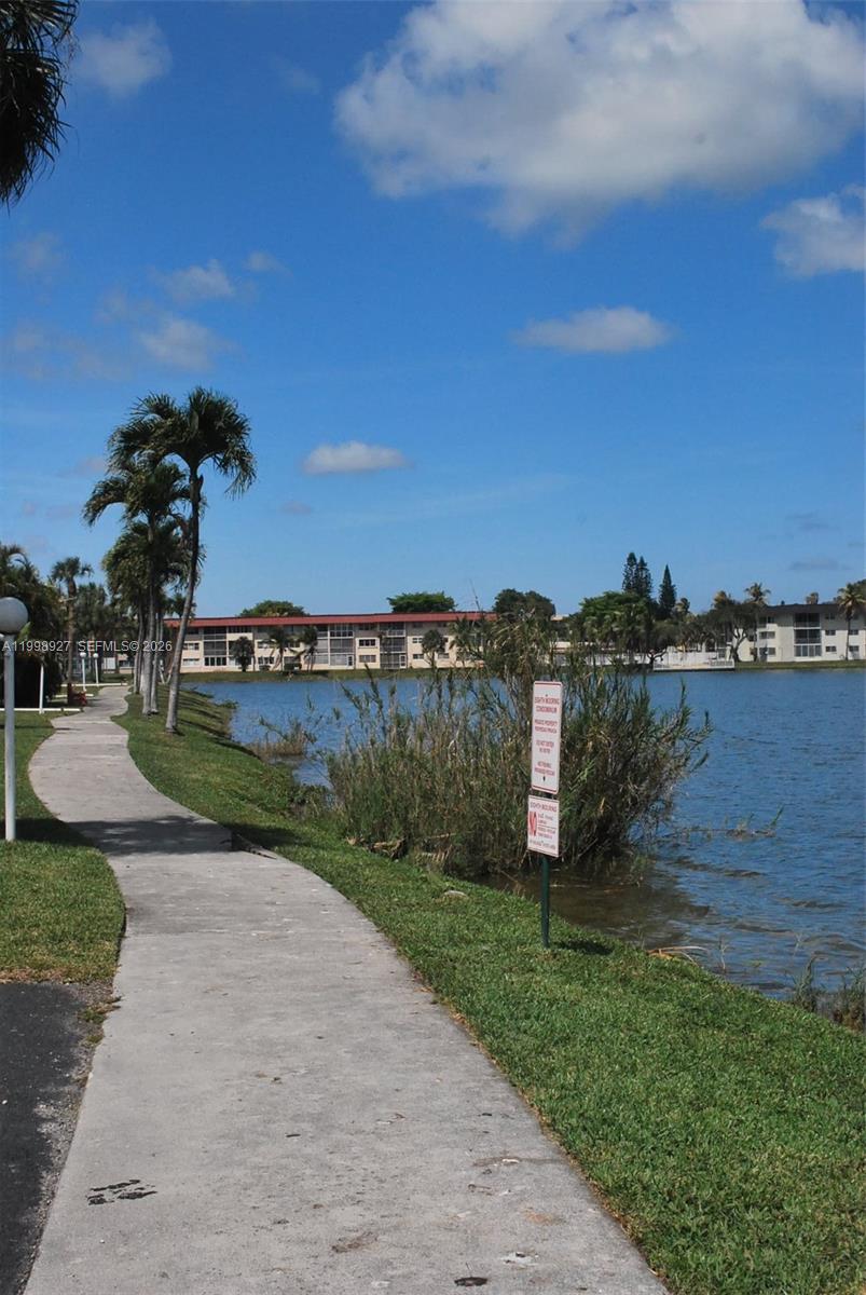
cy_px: 648
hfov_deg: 32.0
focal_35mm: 42
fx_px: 1511
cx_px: 433
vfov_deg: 46.4
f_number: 14
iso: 800
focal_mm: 28
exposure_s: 1/800
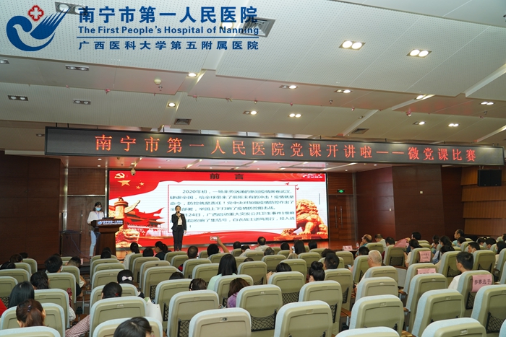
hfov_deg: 61.9
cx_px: 253
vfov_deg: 43.6
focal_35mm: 30
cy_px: 168
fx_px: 422
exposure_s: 1/60
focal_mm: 30
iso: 500
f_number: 4
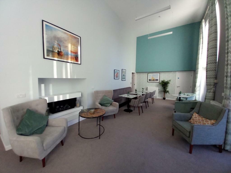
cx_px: 116
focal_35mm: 13
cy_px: 86
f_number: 2.2
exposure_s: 1/100
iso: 80
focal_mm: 1.13
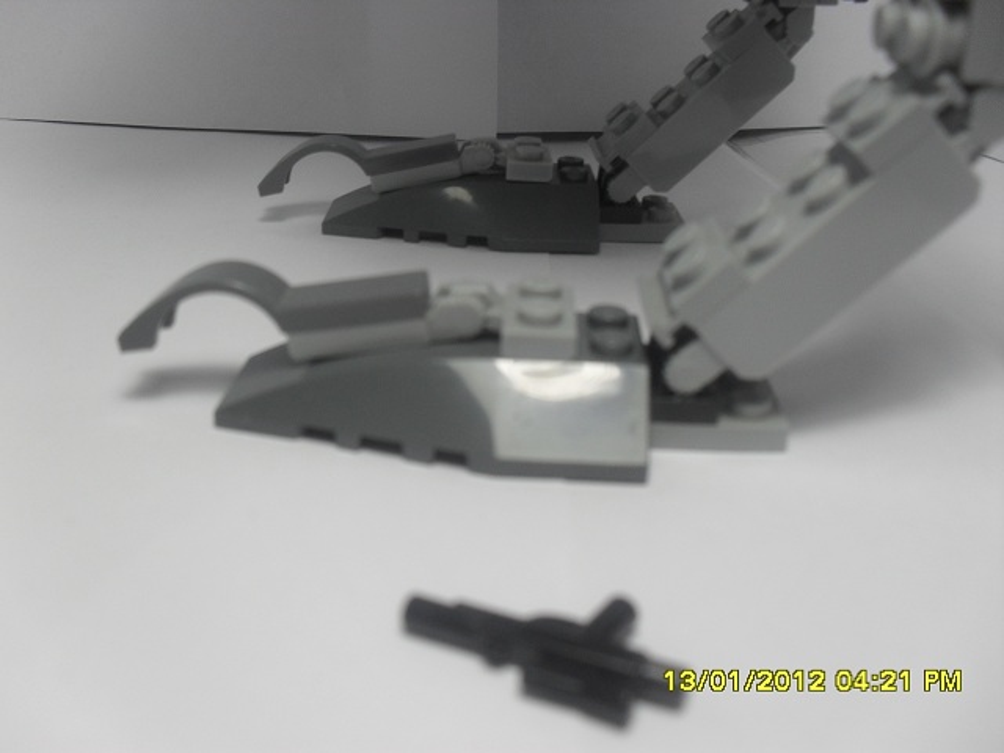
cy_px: 376
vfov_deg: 40.7
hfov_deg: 52.6
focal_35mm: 35
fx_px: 1015
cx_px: 502
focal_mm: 6.3
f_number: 3.2
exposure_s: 1/125
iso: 100
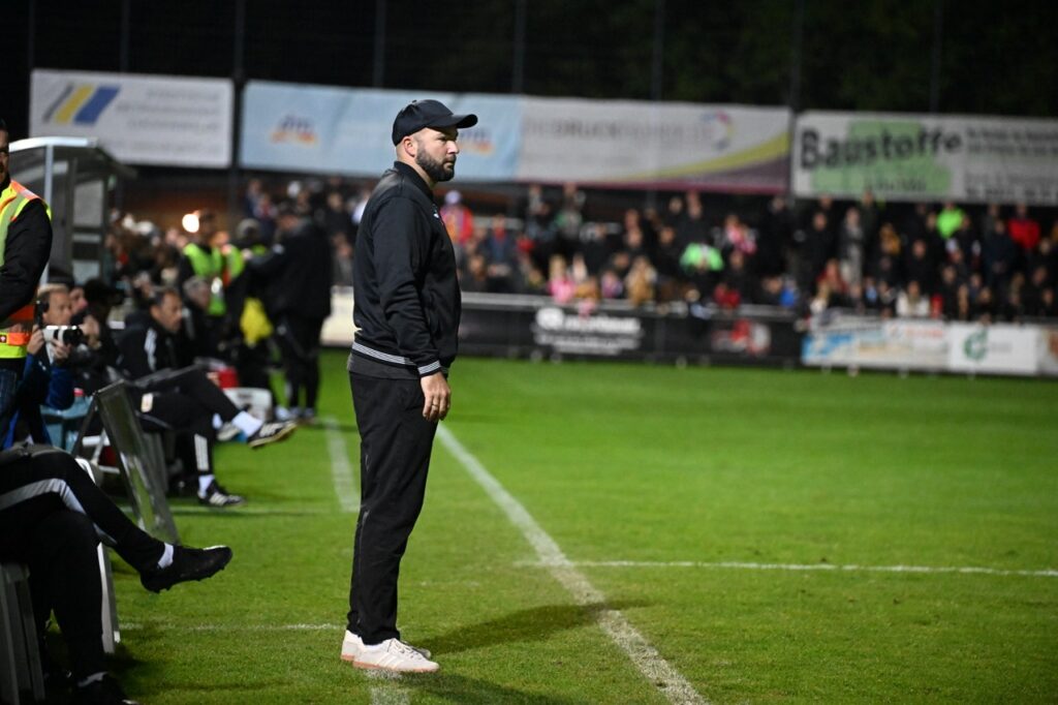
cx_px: 529
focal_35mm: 140
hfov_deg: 14.7
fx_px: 4113
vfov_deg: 9.8
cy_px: 352
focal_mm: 140
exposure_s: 1/1600
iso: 10000
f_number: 2.8
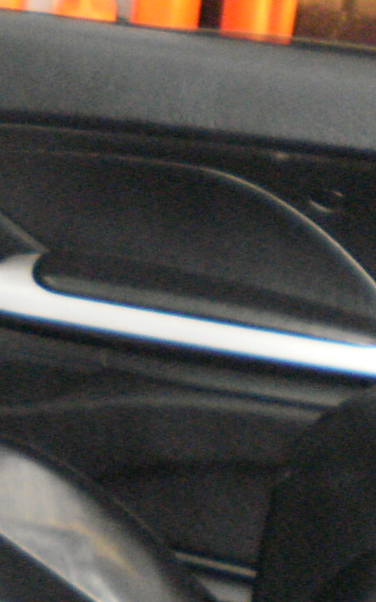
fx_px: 2149
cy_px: 361
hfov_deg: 9.7
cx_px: -201
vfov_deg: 15.9
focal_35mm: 131
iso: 320
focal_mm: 6.3
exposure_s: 1/30
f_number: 3.1
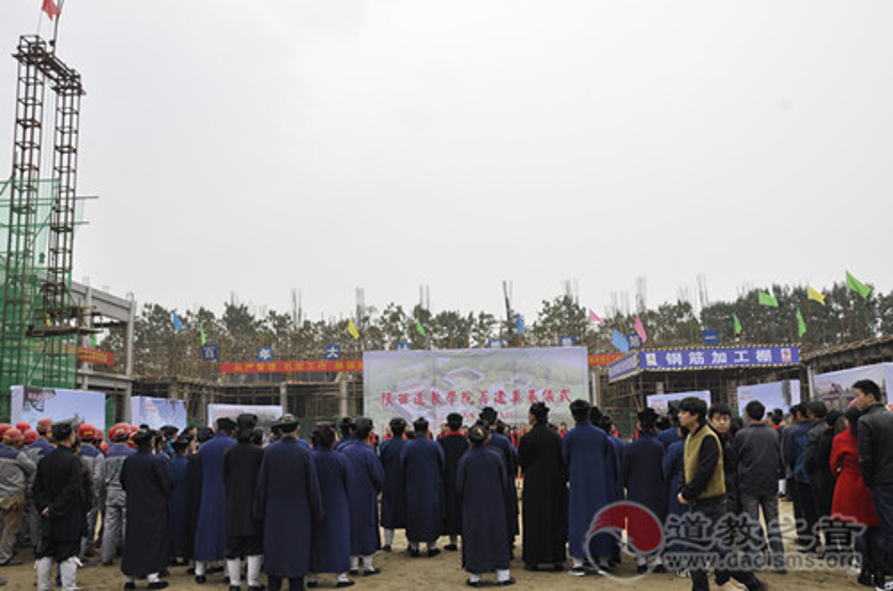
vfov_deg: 41.5
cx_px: 446
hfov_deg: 59.6
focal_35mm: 32
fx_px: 780
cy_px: 296
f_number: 10
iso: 400
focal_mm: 21
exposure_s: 1/100
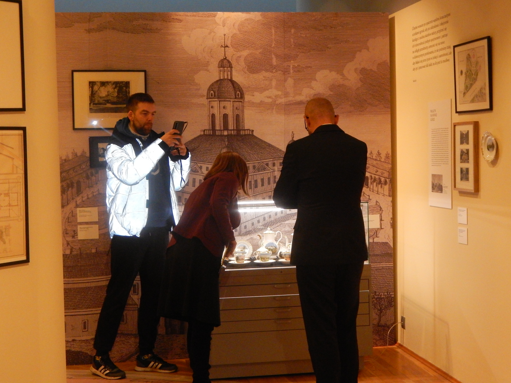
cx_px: 256
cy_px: 192
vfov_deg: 24.0
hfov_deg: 31.7
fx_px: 900
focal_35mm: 61
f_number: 4
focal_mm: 10.9
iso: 800
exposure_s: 1/50
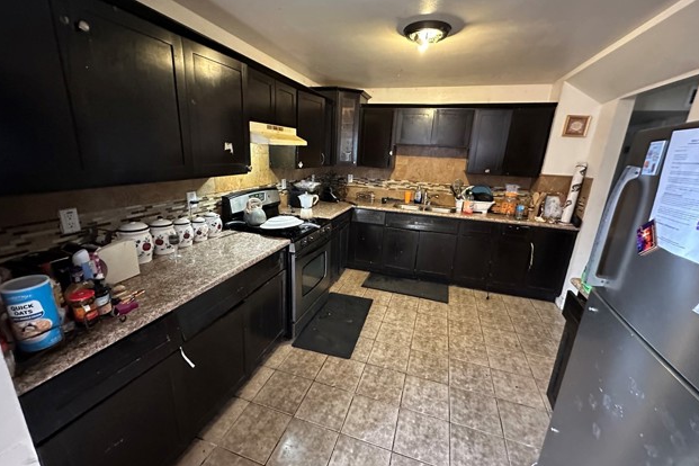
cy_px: 233
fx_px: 291
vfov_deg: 77.3
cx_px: 347
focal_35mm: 15
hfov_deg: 100.4
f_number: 2.2
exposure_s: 1/40
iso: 1000
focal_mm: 2.22
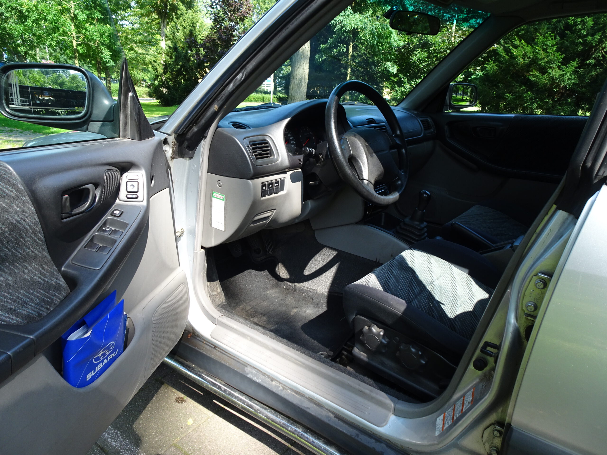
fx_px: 421
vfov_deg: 56.8
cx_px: 304
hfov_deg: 71.6
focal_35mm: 24
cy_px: 228
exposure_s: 1/100
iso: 80
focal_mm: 4.1
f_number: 3.5
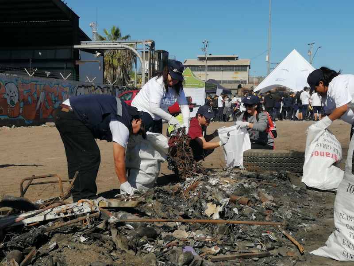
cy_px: 133
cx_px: 177
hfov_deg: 38.2
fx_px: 511
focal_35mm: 50
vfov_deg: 29.1
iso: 50
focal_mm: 3.95
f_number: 1.8
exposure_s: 1/3215
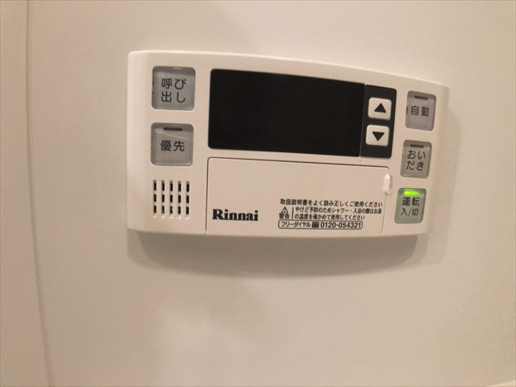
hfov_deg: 63.4
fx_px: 417
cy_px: 194
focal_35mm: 28
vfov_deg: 49.7
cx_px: 258
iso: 100
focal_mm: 3.99
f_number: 1.8
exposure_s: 1/17
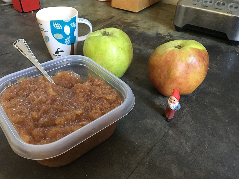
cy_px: 88
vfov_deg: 46.8
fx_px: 207
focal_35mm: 30
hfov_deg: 59.9
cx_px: 118
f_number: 2.2
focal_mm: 4.15
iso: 200
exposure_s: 1/20
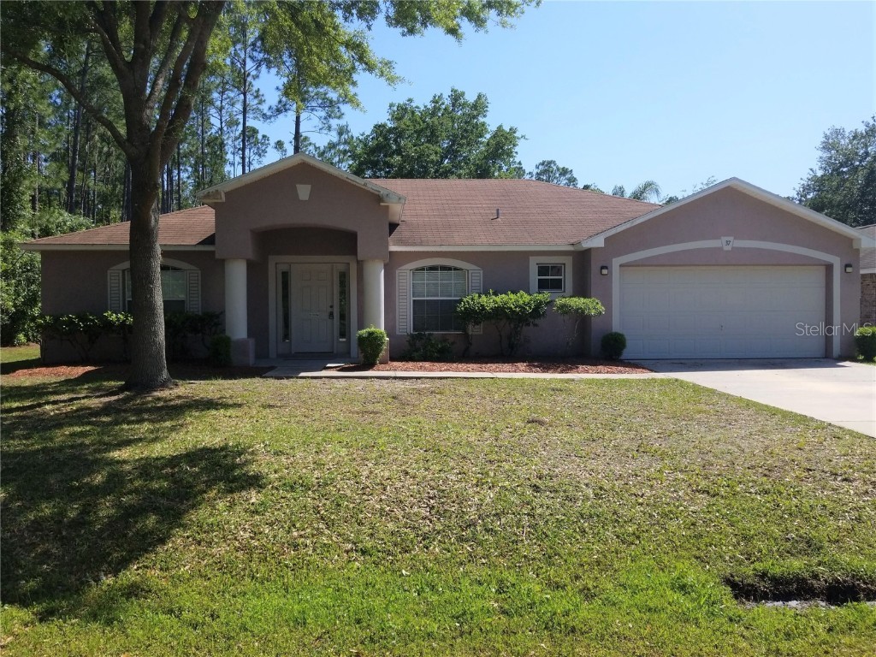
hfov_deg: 67.3
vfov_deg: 53.1
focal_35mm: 26
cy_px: 328
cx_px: 438
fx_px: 658
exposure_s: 1/2500
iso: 50
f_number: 1.7
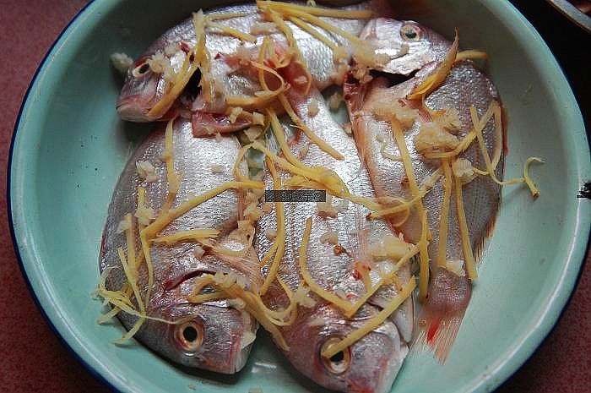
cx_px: 296
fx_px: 615
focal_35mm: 38
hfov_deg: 51.3
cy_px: 196
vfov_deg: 35.4
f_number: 4.5
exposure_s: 1/40
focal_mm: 25
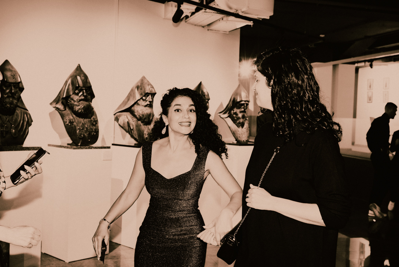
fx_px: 510
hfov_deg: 42.7
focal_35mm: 46
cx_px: 200
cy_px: 134
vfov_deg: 29.3
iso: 2500
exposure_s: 1/60
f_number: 6.3
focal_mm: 46
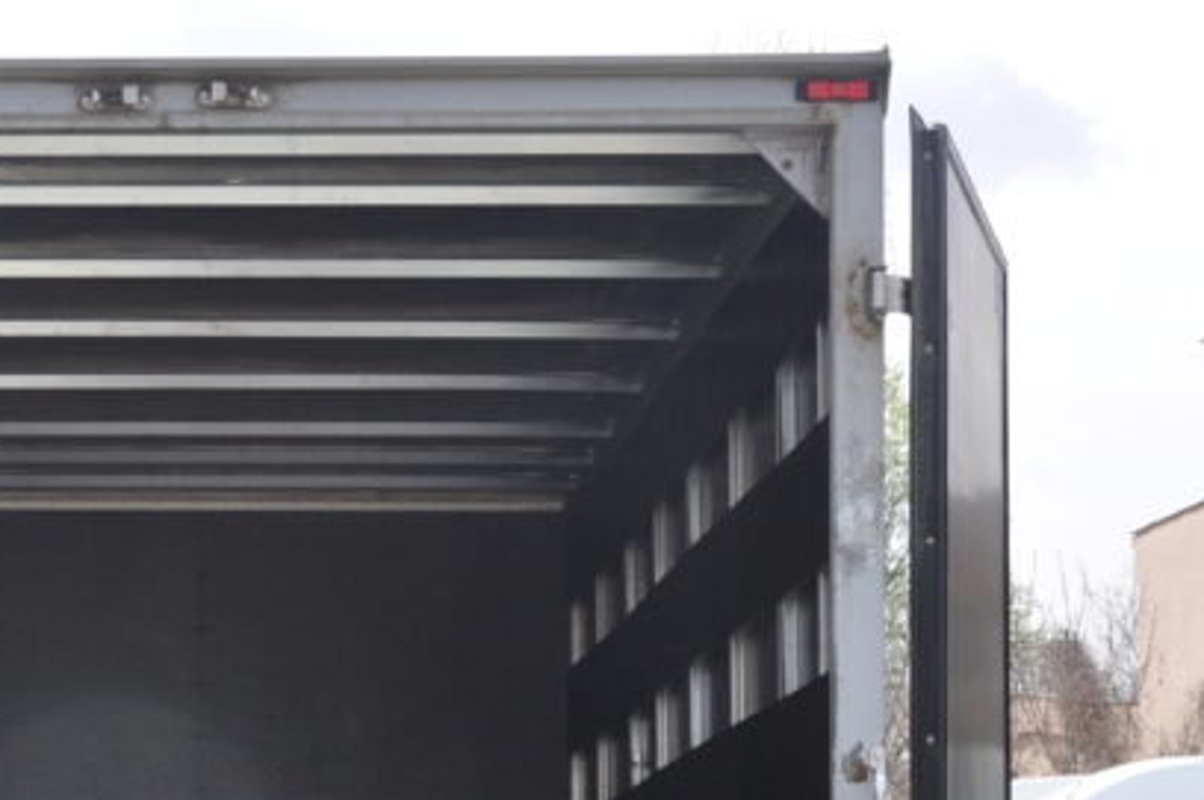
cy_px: 868
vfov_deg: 13.7
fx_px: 3274
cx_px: 121
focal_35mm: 98
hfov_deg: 20.4
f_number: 8
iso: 400
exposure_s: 1/250
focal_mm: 26
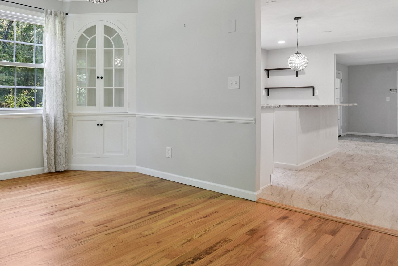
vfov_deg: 47.4
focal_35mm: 27
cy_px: 97
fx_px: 298
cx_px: 104
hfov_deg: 63.8
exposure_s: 1/10
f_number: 11
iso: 400
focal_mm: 17
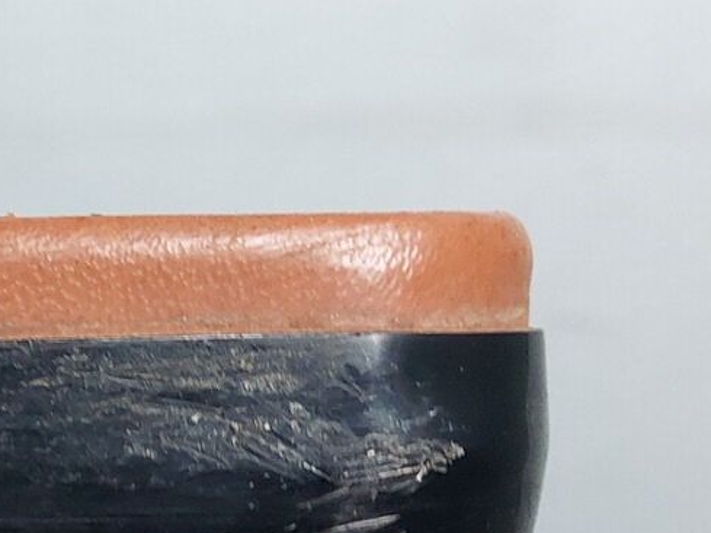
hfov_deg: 15.4
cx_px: -585
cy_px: 600
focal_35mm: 109
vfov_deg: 13.3
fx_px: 2239
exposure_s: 1/50
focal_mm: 5.23
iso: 250
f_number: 1.8
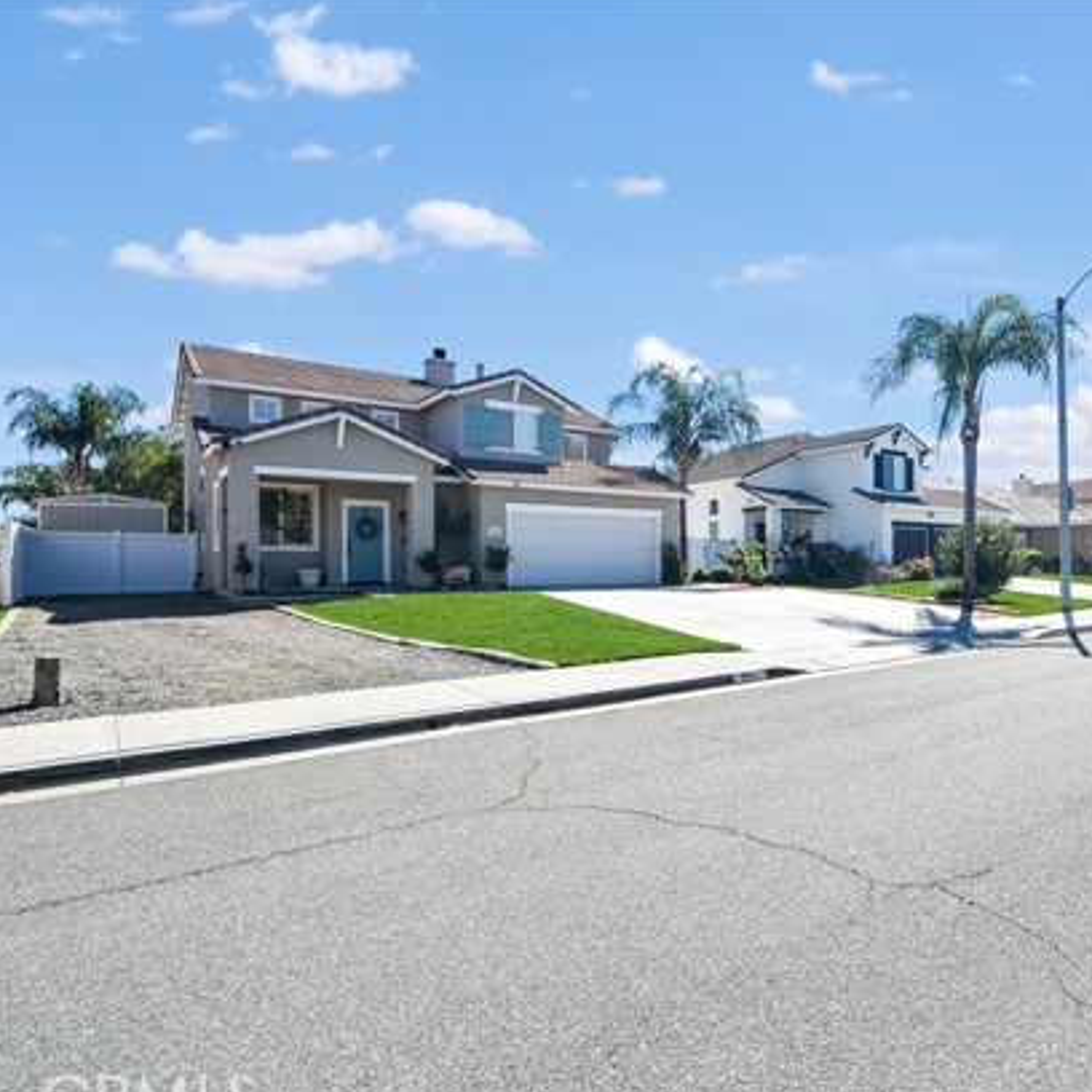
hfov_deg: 71.7
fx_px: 714
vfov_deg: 74.8
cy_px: 566
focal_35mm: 20
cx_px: 763
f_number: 8
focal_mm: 10
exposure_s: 1/500
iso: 200
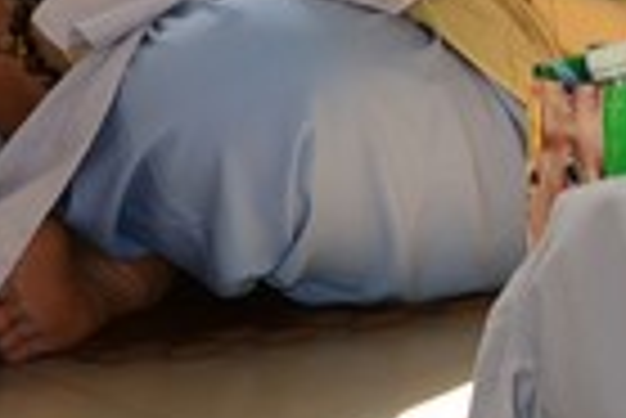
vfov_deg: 2.4
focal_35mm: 561
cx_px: 1419
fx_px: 9765
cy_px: -485
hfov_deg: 3.6
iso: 400
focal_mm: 120
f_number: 5
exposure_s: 1/60
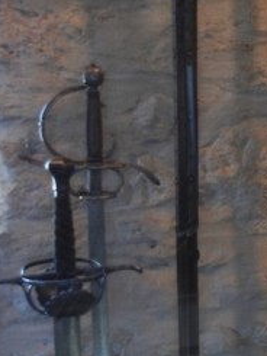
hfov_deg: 15.0
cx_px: 345
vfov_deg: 20.8
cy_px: 198
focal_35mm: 94
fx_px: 966
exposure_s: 1/28
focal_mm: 5.4
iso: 400
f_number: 3.5
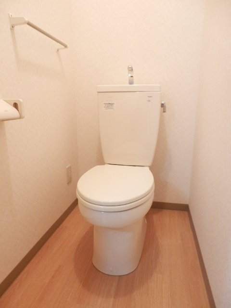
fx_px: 214
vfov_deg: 71.6
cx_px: 116
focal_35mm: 24
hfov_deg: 56.8
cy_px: 154
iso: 500
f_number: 3
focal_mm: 4.2
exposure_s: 1/30
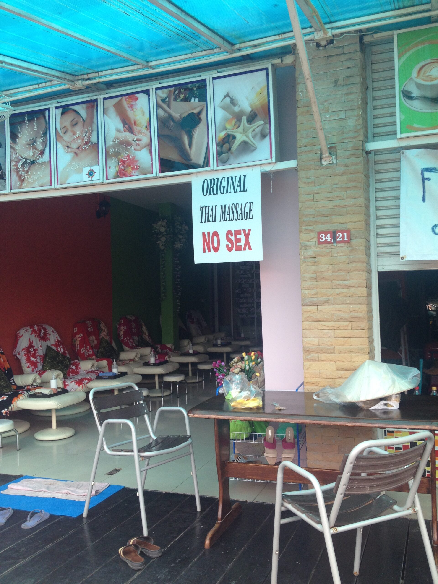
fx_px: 590
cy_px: 292
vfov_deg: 52.6
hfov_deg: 40.7
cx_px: 219
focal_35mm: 35
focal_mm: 4.28
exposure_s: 1/206
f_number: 2.4
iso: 50
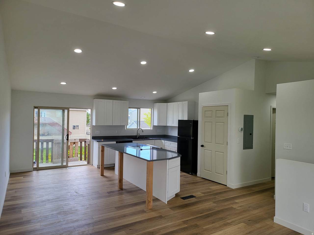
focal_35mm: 24
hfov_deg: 71.6
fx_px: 218
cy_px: 118
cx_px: 157
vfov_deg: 56.8
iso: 40
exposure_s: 1/171
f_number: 1.8
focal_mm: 5
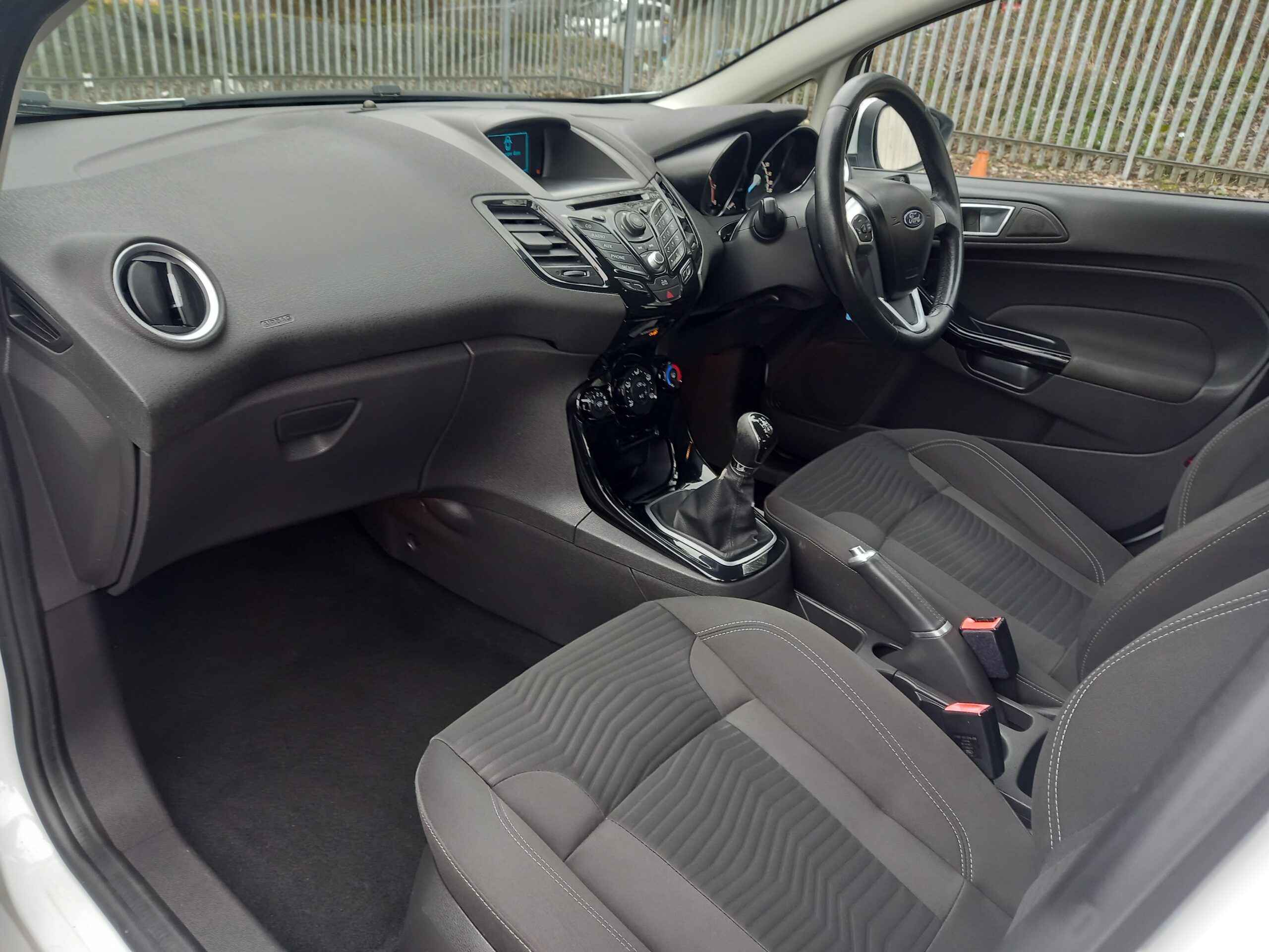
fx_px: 916
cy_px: 476
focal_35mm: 25
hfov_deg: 69.4
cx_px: 634
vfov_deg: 54.9
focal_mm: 4.6
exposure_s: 1/60
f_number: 2
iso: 200
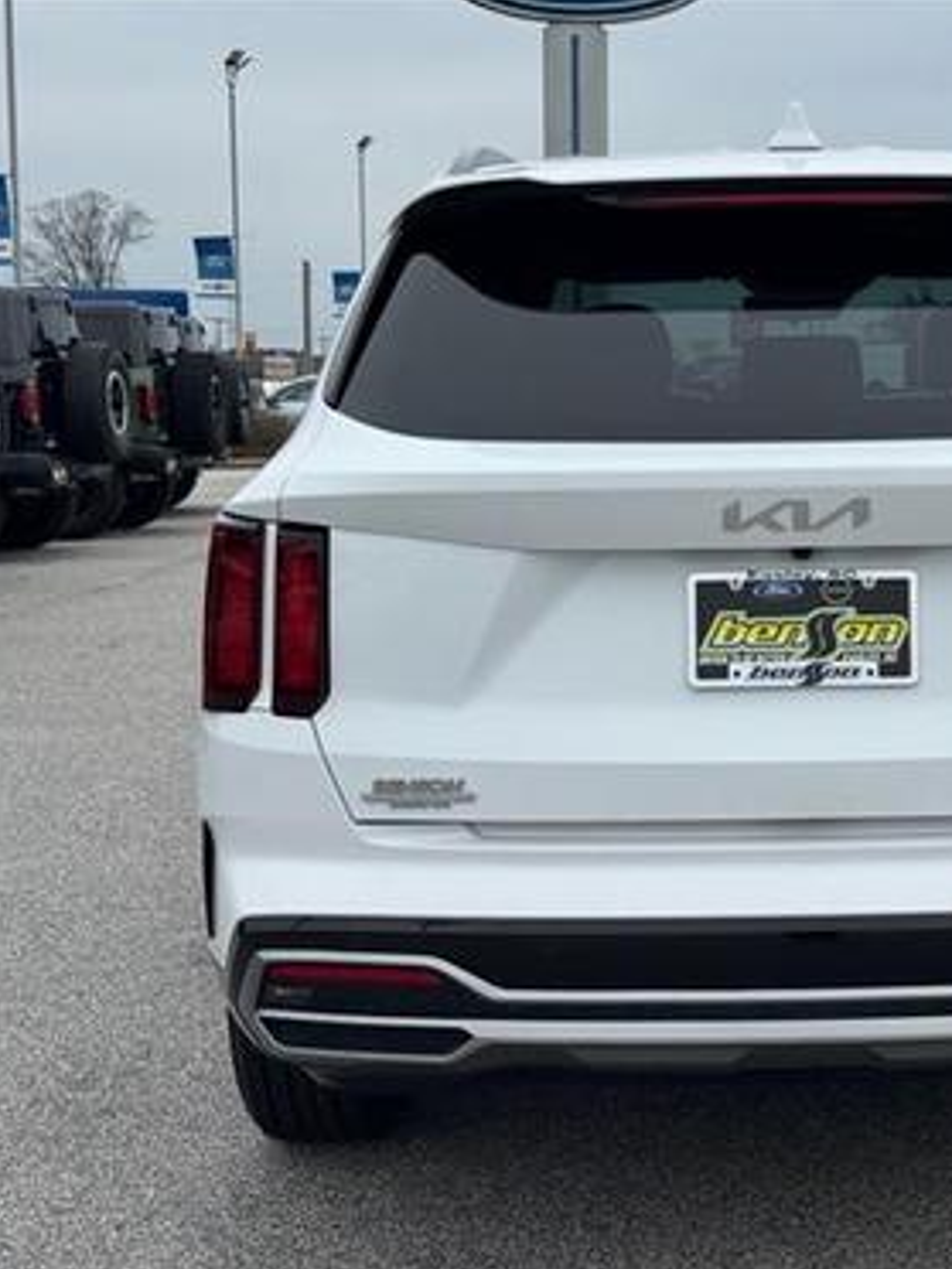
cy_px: 638
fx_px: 2383
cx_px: 822
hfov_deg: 22.1
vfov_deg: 29.8
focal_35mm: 65
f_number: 1.78
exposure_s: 1/2252
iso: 64
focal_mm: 6.76
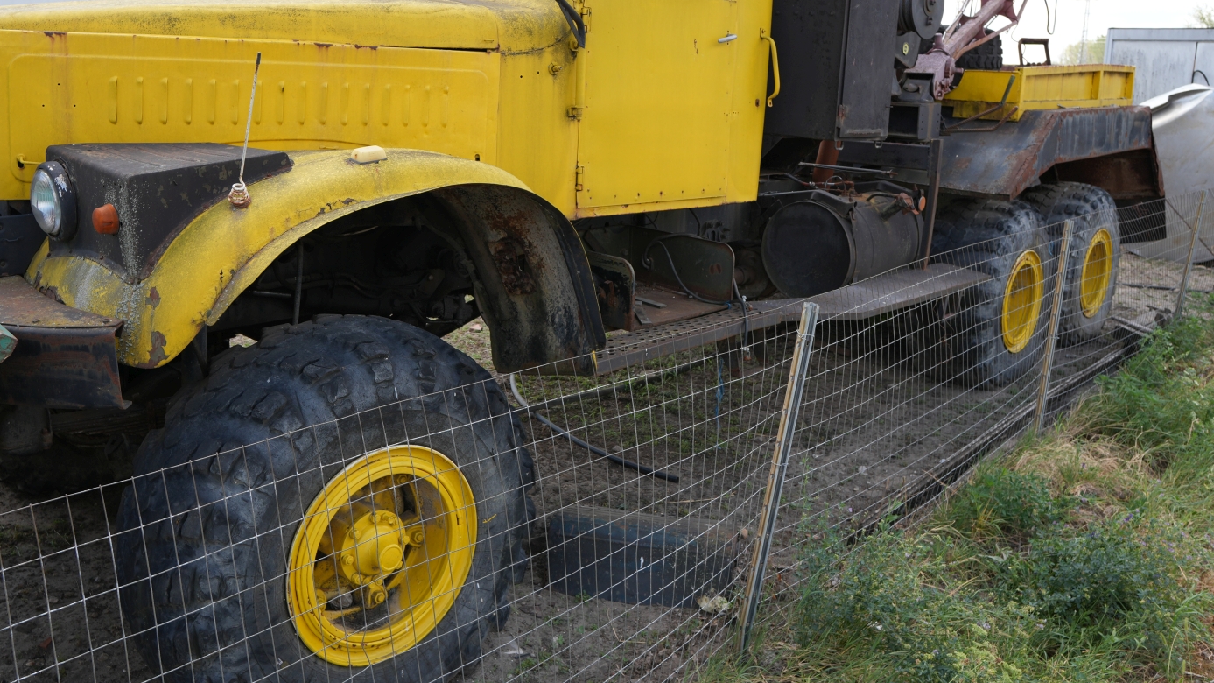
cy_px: 235
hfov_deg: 65.9
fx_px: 933
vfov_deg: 39.8
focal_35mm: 29
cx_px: 539
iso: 100
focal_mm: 16
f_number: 4.5
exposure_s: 1/200
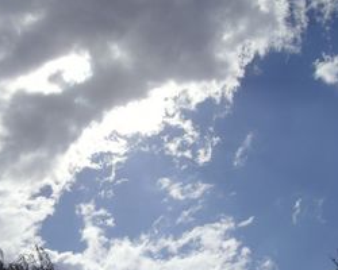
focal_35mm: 61
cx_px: 85
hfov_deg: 30.5
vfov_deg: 24.9
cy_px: 170
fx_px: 610
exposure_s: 1/1000
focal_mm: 6.6
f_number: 6.3
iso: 80
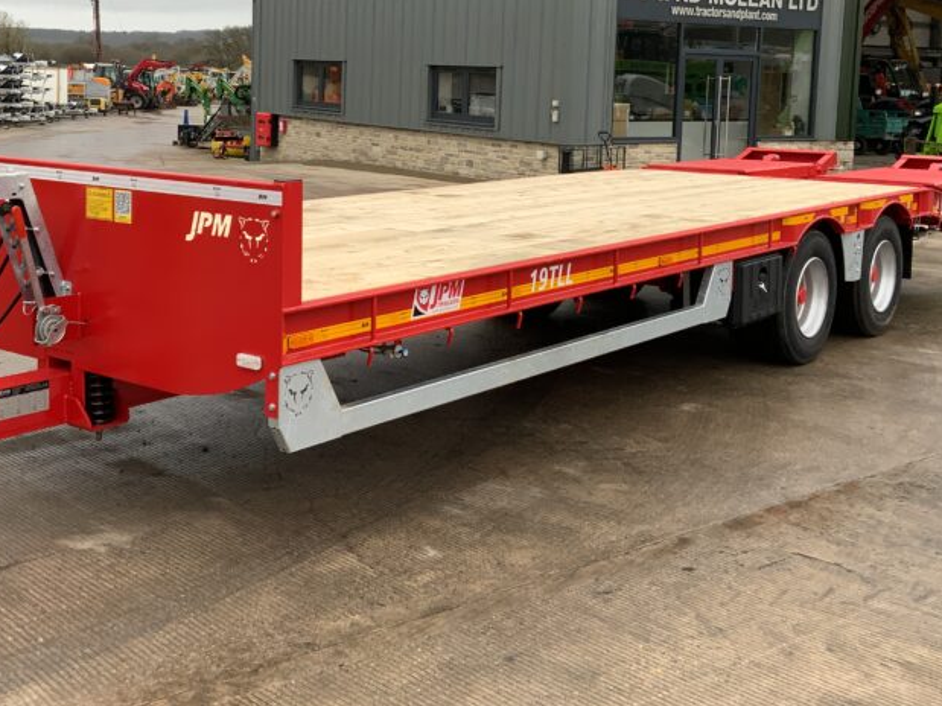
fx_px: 1306
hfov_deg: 39.6
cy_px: 183
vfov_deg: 29.8
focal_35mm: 48
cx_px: 420
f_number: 1.8
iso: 16
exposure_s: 1/201
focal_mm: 3
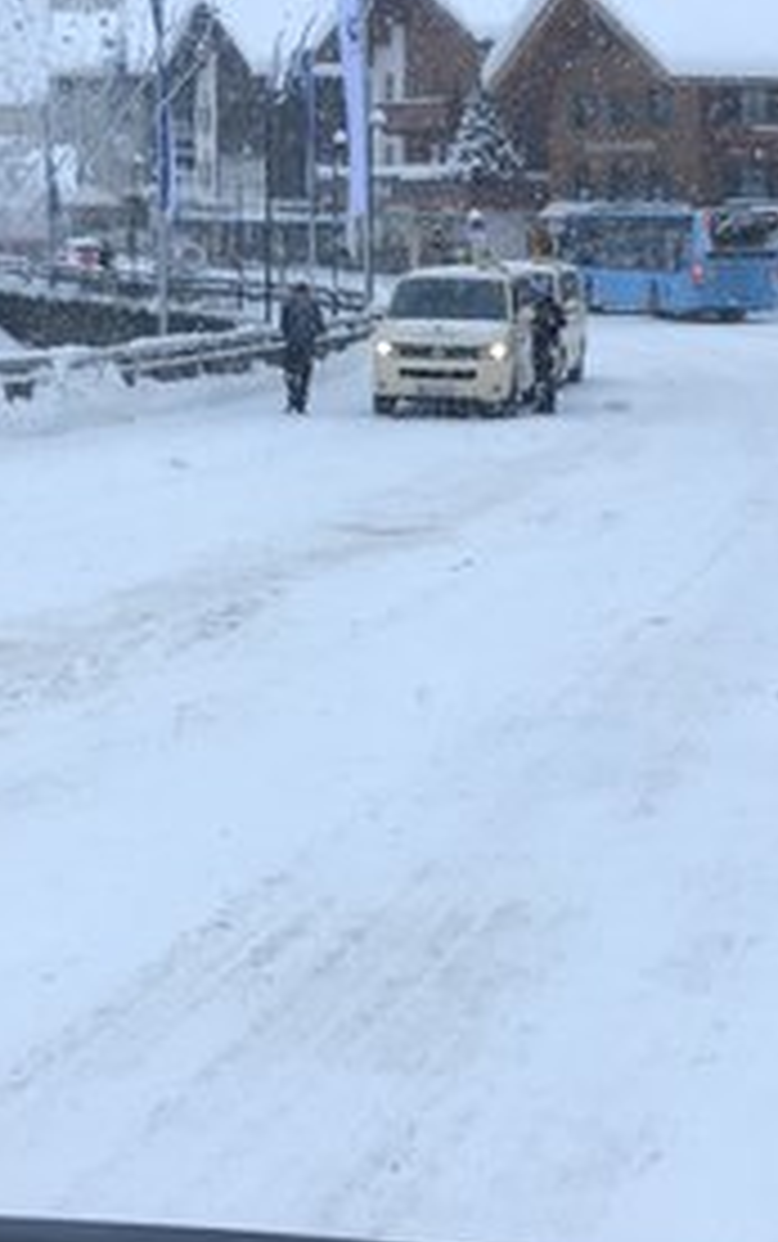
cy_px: 410
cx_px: 531
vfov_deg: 23.2
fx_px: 3013
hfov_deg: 14.7
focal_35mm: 89
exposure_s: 1/257
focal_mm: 4.15
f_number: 2.2
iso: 25
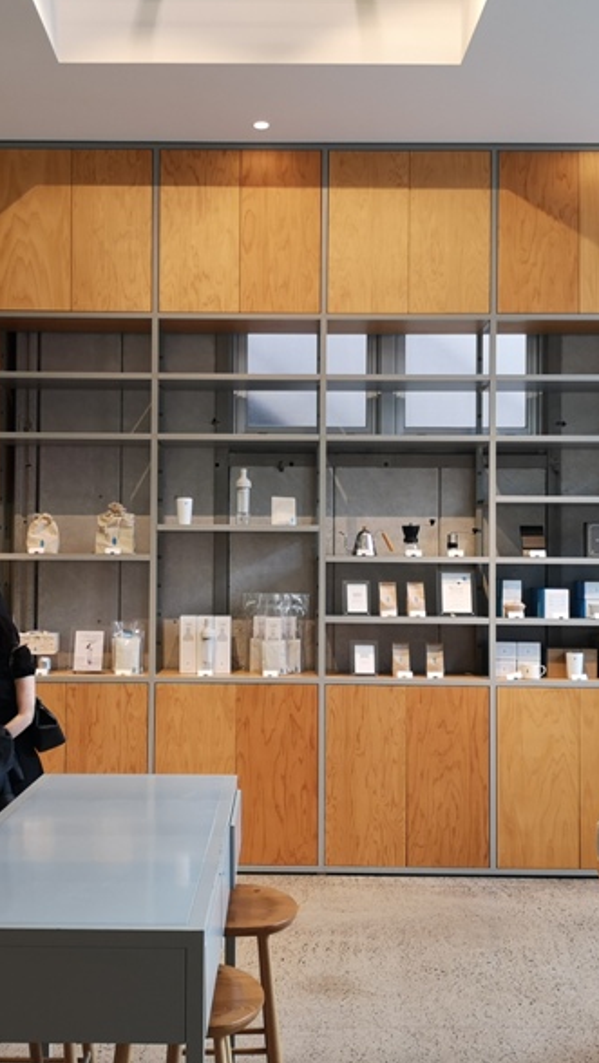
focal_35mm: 40
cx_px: 257
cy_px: 522
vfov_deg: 50.5
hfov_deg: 29.7
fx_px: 1129
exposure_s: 1/50
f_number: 1.8
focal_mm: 3.95
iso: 100
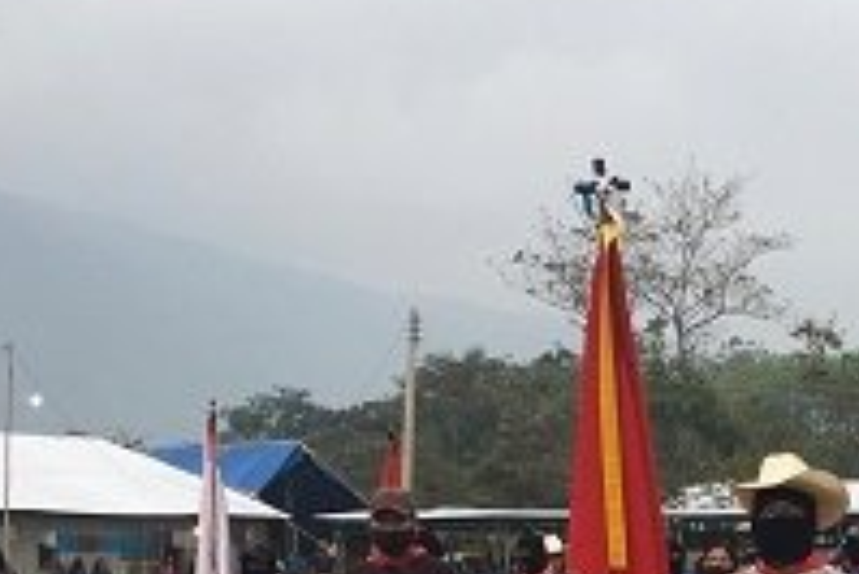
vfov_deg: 13.7
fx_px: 2316
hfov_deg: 20.1
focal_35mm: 97
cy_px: 695
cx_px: 941
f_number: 2.2
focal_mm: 4.15
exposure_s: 1/60
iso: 25
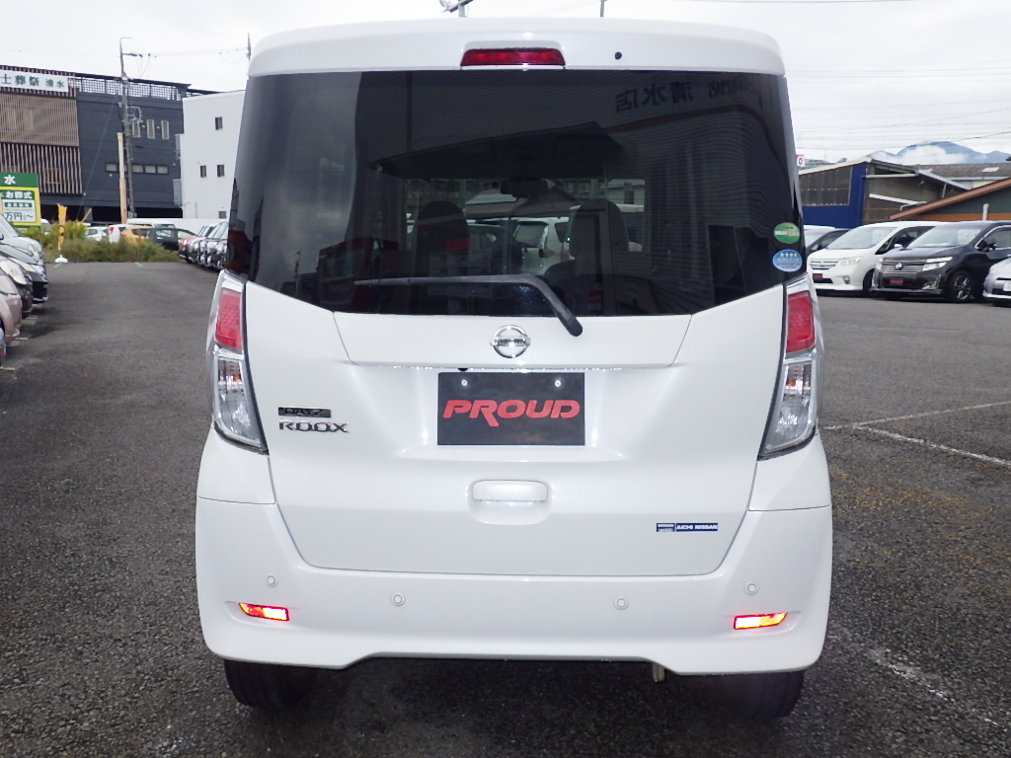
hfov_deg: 63.4
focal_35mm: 28
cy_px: 379
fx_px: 818
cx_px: 506
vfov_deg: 49.7
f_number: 4.2
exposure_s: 1/800
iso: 250
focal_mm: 5
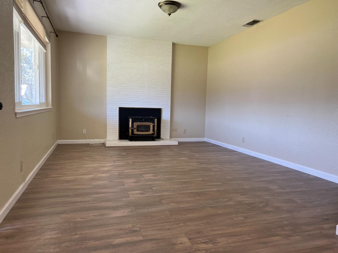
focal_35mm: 26
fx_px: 254
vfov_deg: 53.1
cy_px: 126
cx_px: 169
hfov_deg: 67.3
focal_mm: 5.7
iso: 100
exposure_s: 1/120
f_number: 1.5
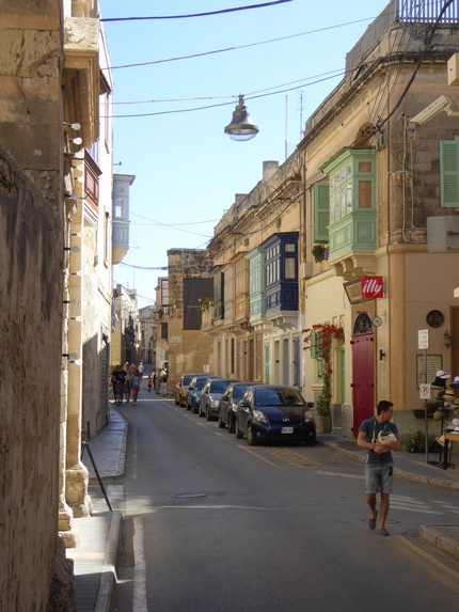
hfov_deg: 24.0
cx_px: 230
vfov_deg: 31.7
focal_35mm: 61
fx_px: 1078
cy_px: 306
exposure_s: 1/320
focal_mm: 10.9
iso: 100
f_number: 4.3
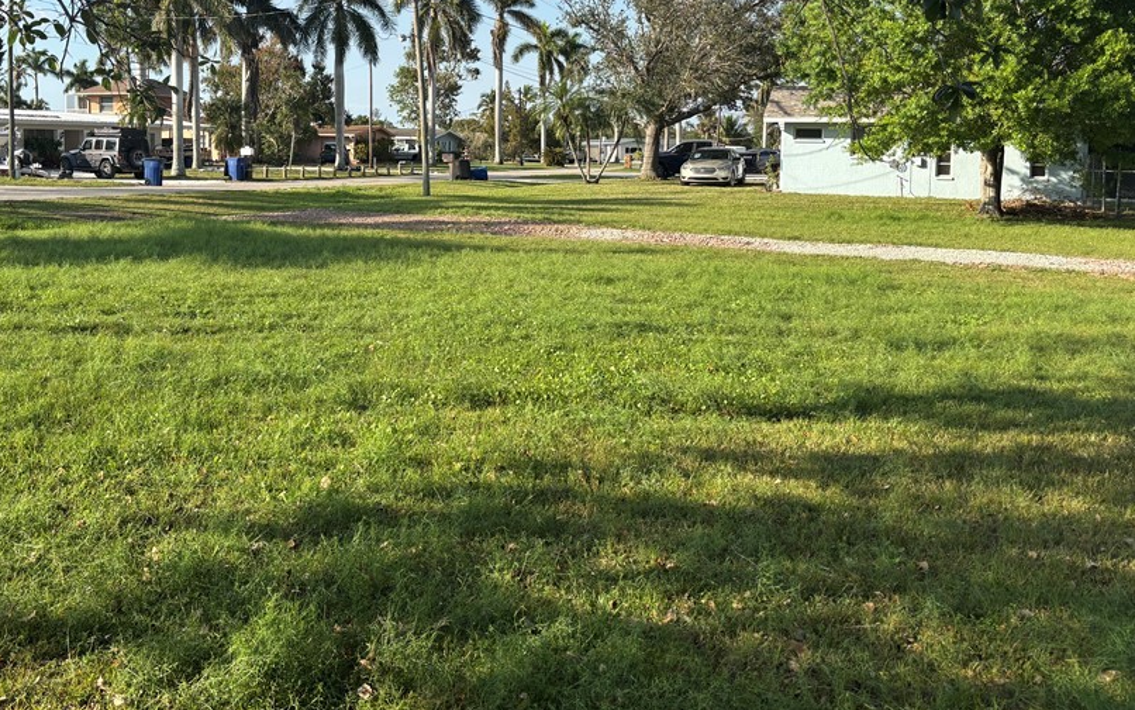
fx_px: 1083
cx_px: 465
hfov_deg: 55.0
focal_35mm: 35
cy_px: 220
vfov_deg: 35.8
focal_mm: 5.96
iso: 50
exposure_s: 1/1876
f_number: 1.6
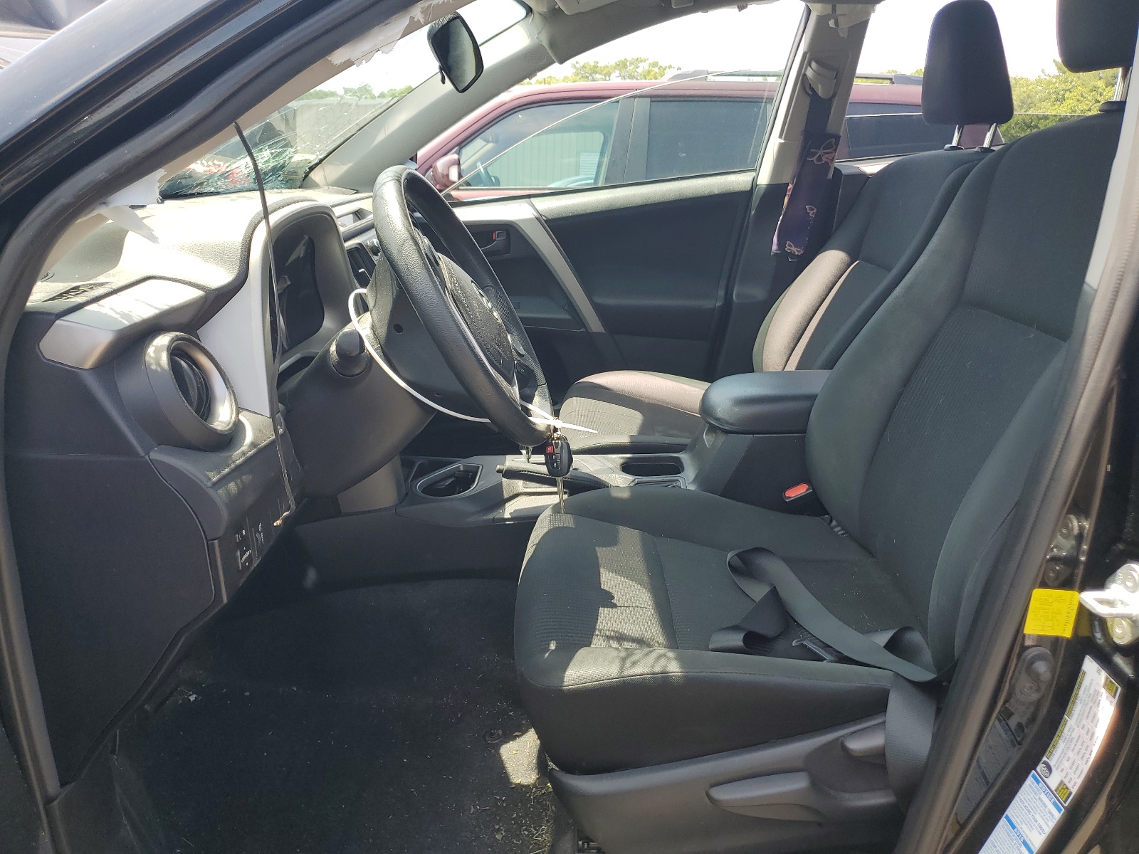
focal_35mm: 26
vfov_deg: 53.1
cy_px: 427
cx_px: 570
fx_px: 856
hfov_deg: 67.3
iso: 50
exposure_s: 1/476
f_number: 1.5
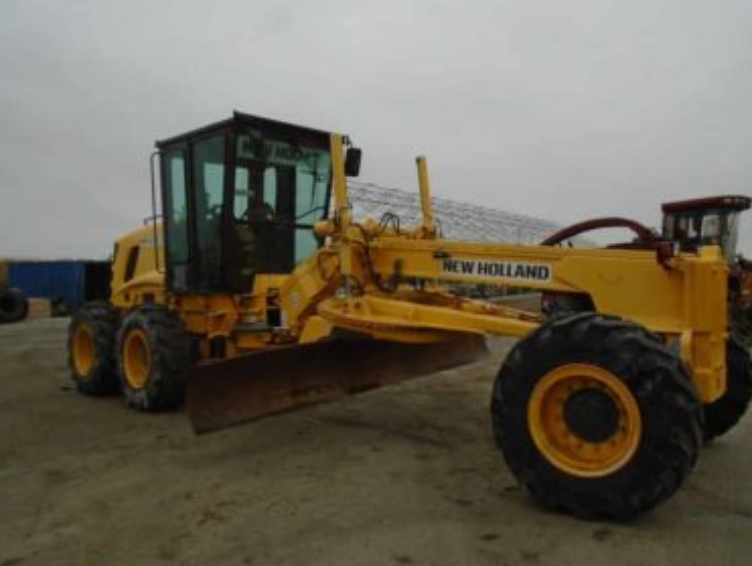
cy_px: 302
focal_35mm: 28
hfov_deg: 63.4
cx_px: 395
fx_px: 609
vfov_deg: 49.8
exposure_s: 1/100
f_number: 3.2
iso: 100
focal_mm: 4.6
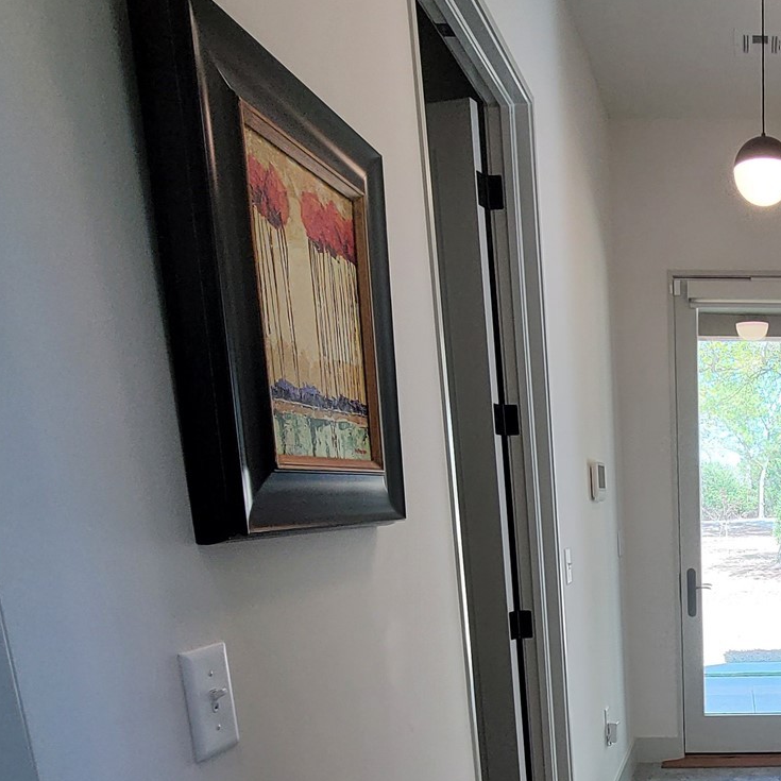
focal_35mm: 30
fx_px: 766
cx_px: 770
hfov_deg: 46.0
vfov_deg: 48.8
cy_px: 691
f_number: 2.2
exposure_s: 1/120
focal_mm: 2.2
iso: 100
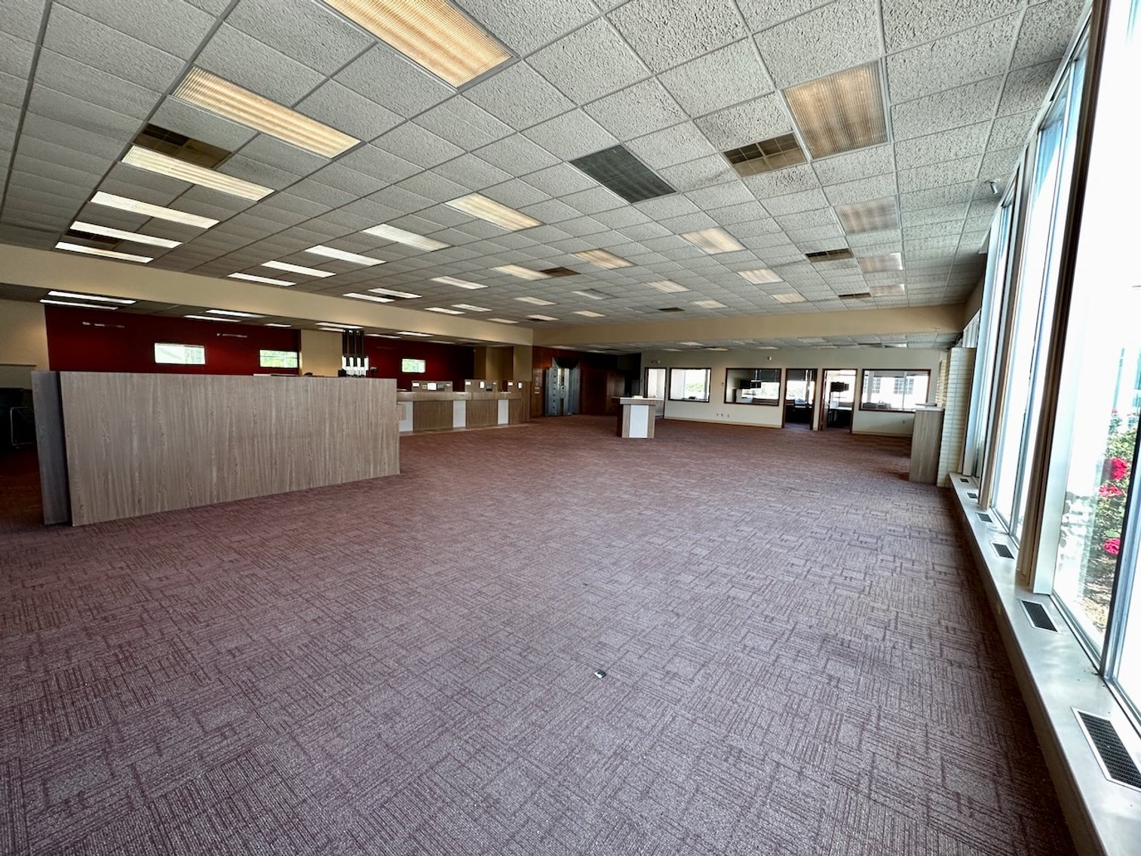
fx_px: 461
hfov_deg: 102.1
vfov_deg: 85.7
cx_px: 570
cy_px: 428
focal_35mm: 14
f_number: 2.2
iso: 125
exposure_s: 1/99
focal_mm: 2.22
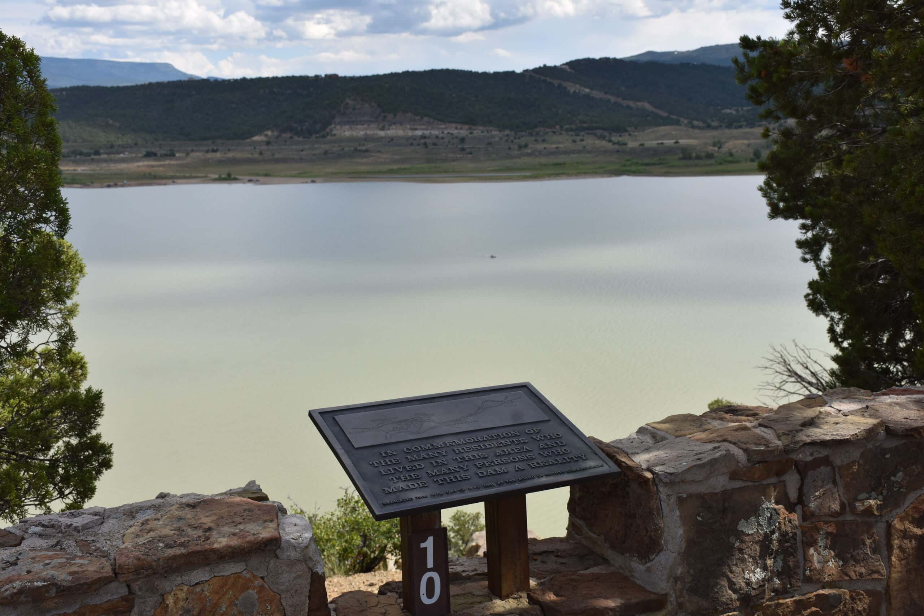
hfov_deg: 43.6
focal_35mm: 45
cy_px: 308
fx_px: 1155
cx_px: 462
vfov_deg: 29.9
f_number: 8
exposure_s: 1/500
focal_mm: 30
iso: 180
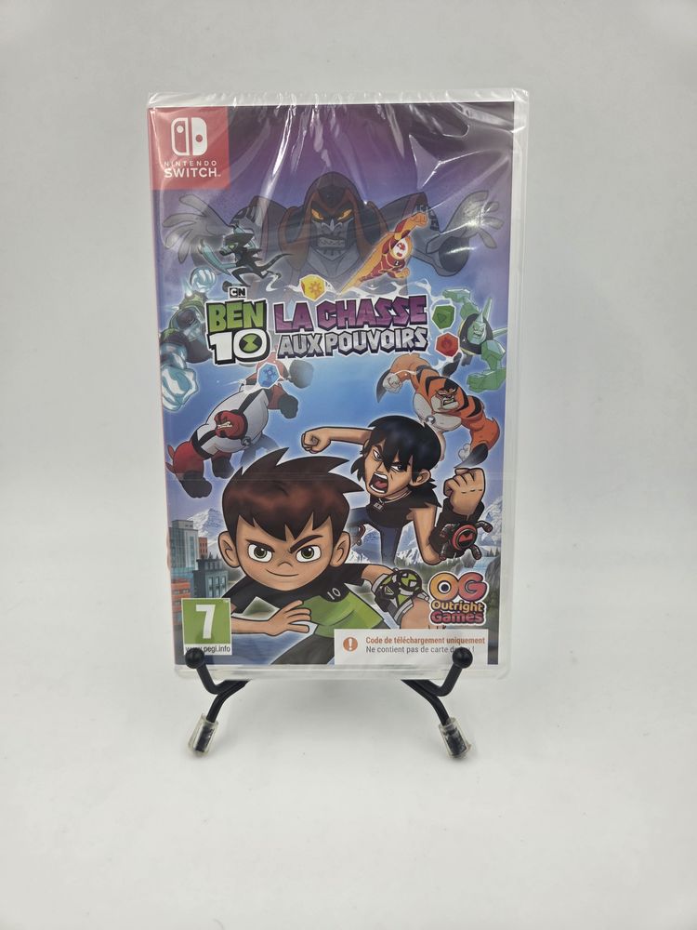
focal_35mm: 23
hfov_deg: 58.9
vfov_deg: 73.9
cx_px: 348
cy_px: 465
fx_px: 617
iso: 32
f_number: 1.8
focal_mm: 5.4
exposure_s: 1/170
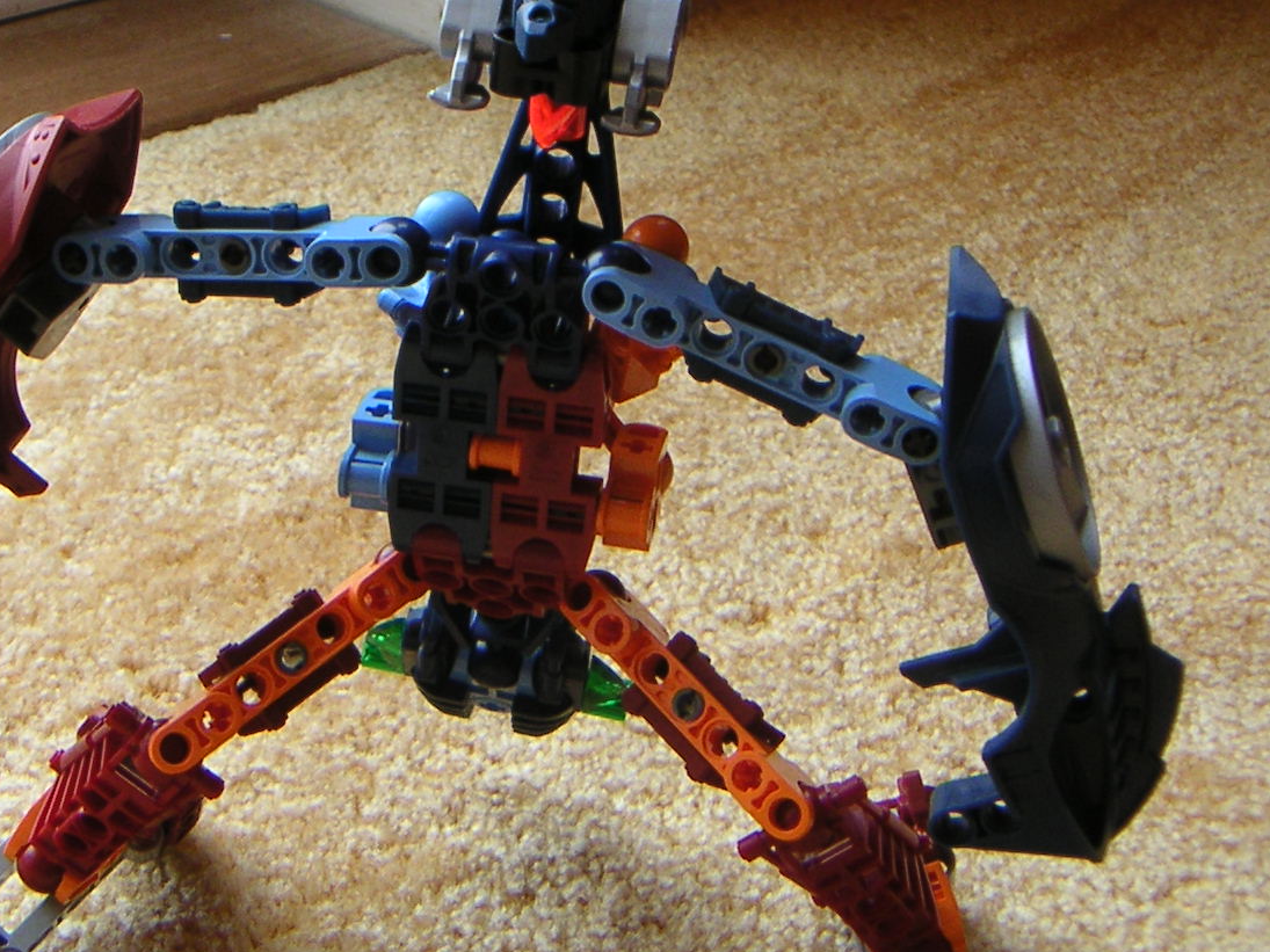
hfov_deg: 33.6
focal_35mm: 57
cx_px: 455
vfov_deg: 25.6
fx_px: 2091
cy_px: 399
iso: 80
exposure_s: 1/45
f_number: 2.9
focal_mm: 5.1
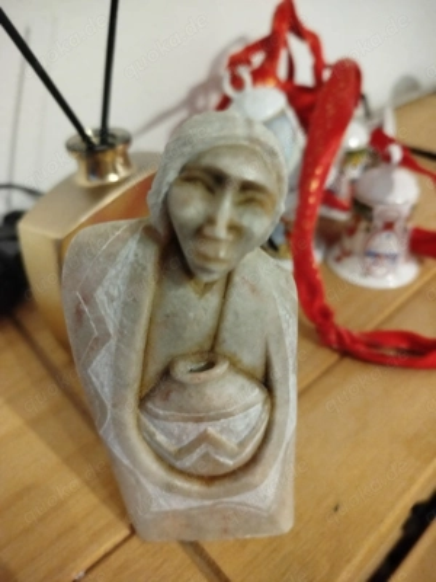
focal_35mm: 15
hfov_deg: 81.7
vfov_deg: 98.2
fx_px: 252
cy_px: 291
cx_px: 218
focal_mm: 5.31
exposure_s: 1/20
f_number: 1.7
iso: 640
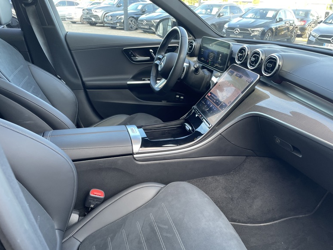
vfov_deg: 51.4
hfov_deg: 65.3
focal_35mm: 27
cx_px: 172
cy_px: 128
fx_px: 260
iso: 125
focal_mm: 4.2
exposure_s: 1/121
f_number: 1.6
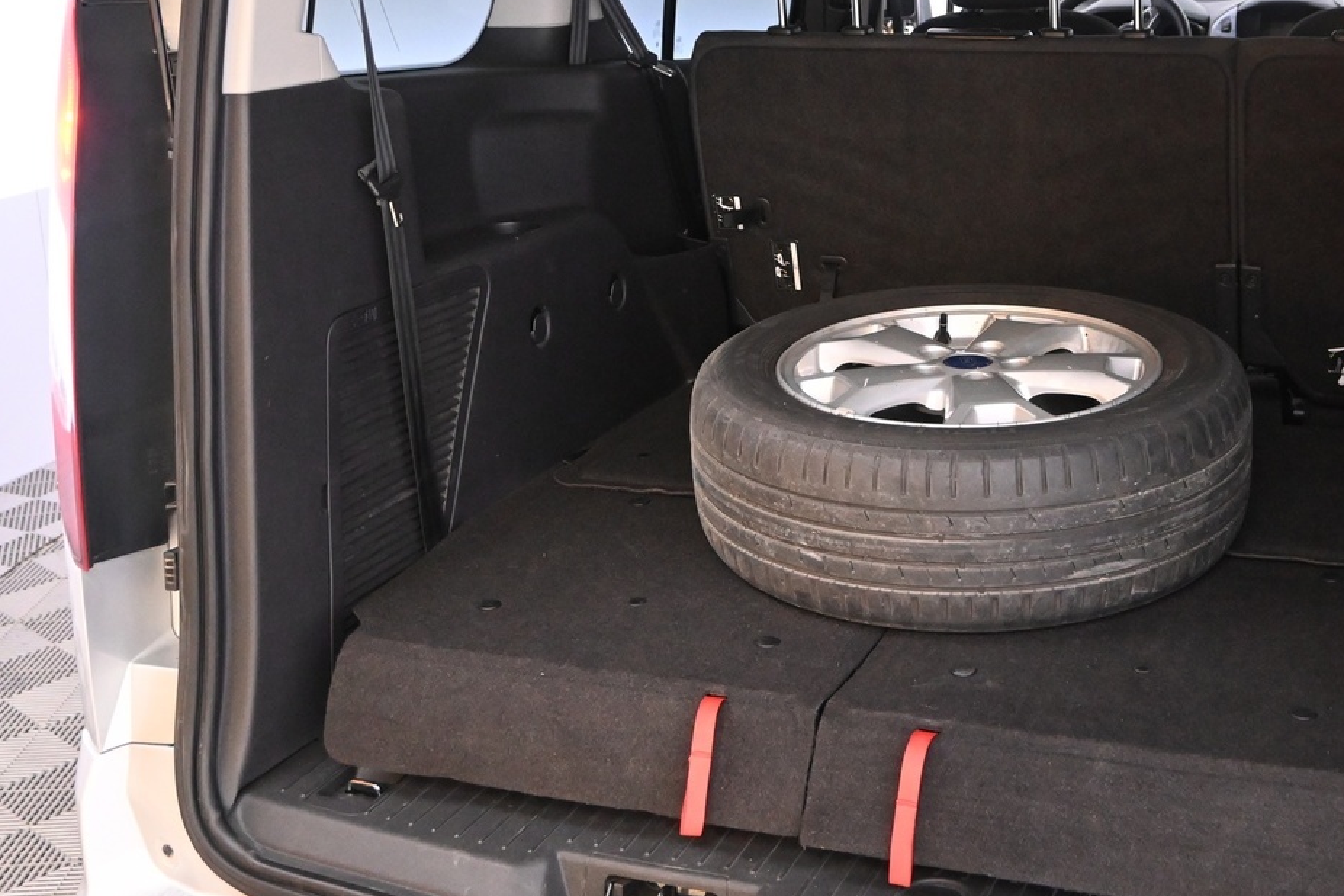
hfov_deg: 39.3
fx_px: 1862
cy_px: 269
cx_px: 882
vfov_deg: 26.8
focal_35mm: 50
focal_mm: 19
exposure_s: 1/50
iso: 3200
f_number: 3.8
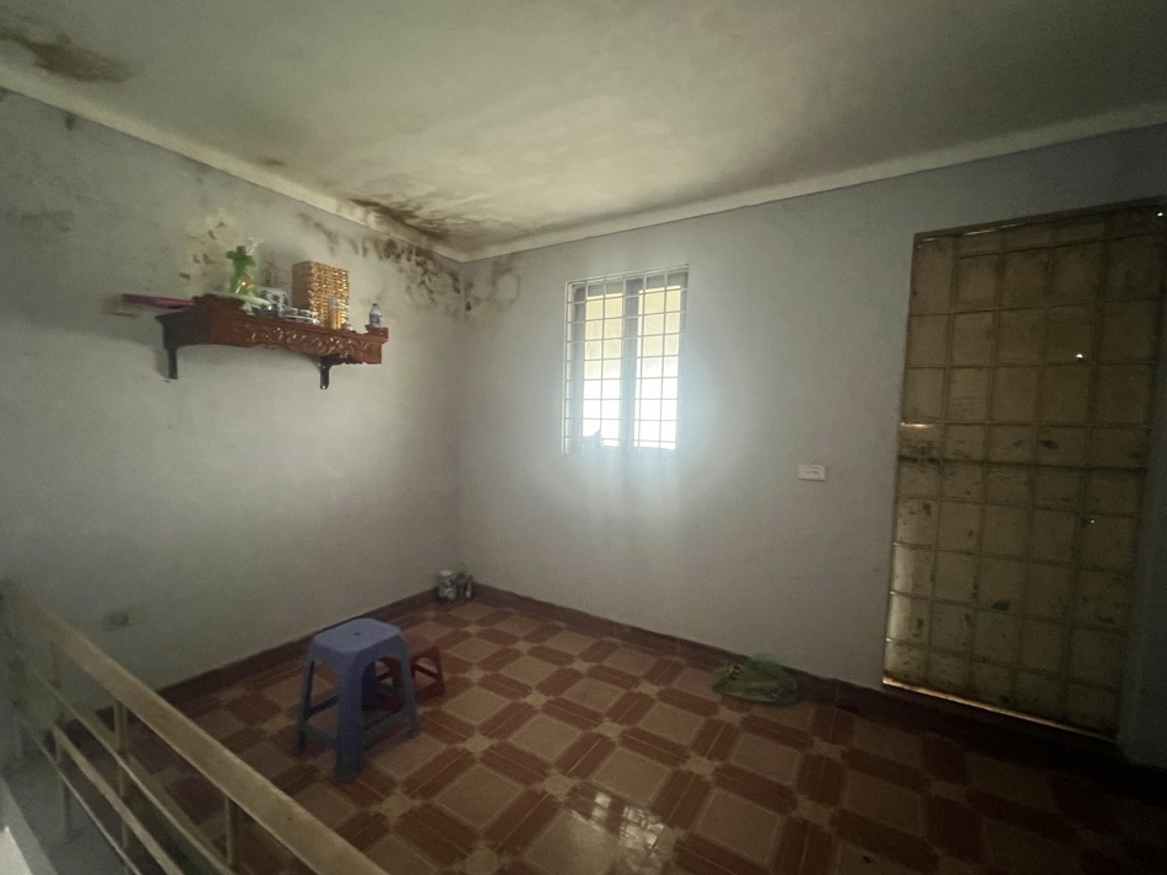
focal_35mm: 14
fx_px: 472
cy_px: 454
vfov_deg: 85.6
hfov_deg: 102.1
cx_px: 574
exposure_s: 1/50
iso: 1000
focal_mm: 1.57
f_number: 1.8
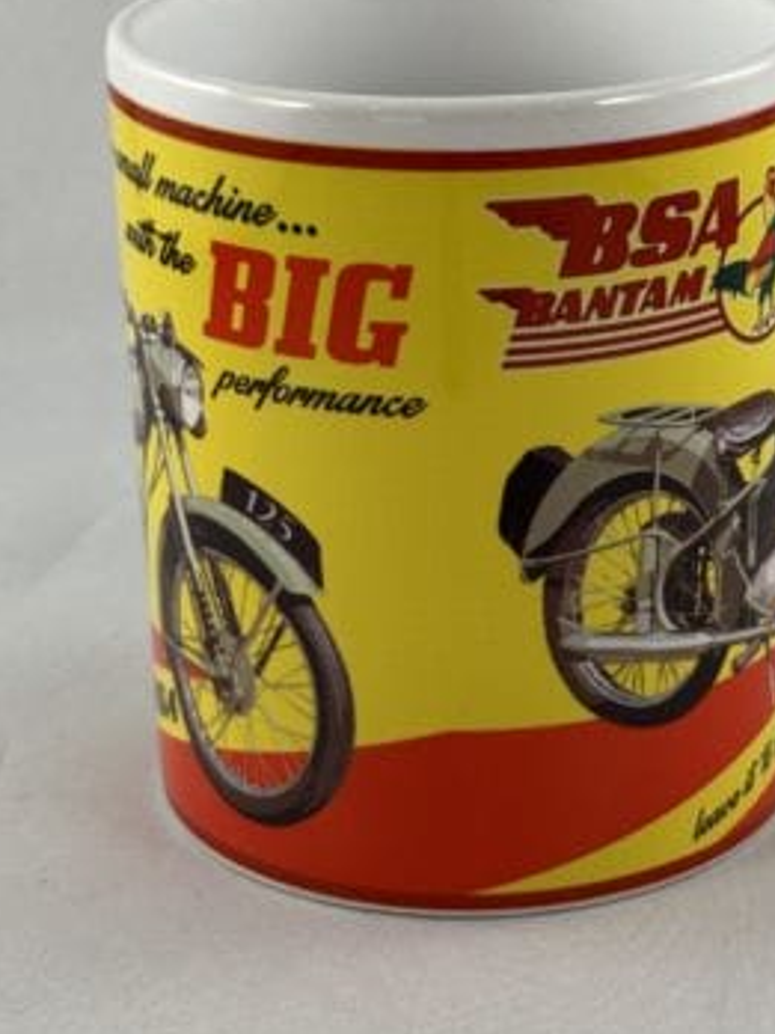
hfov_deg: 16.0
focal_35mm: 92
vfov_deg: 21.3
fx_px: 2746
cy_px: 495
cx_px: 600
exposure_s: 1/100
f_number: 1.78
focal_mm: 6.86
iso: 50
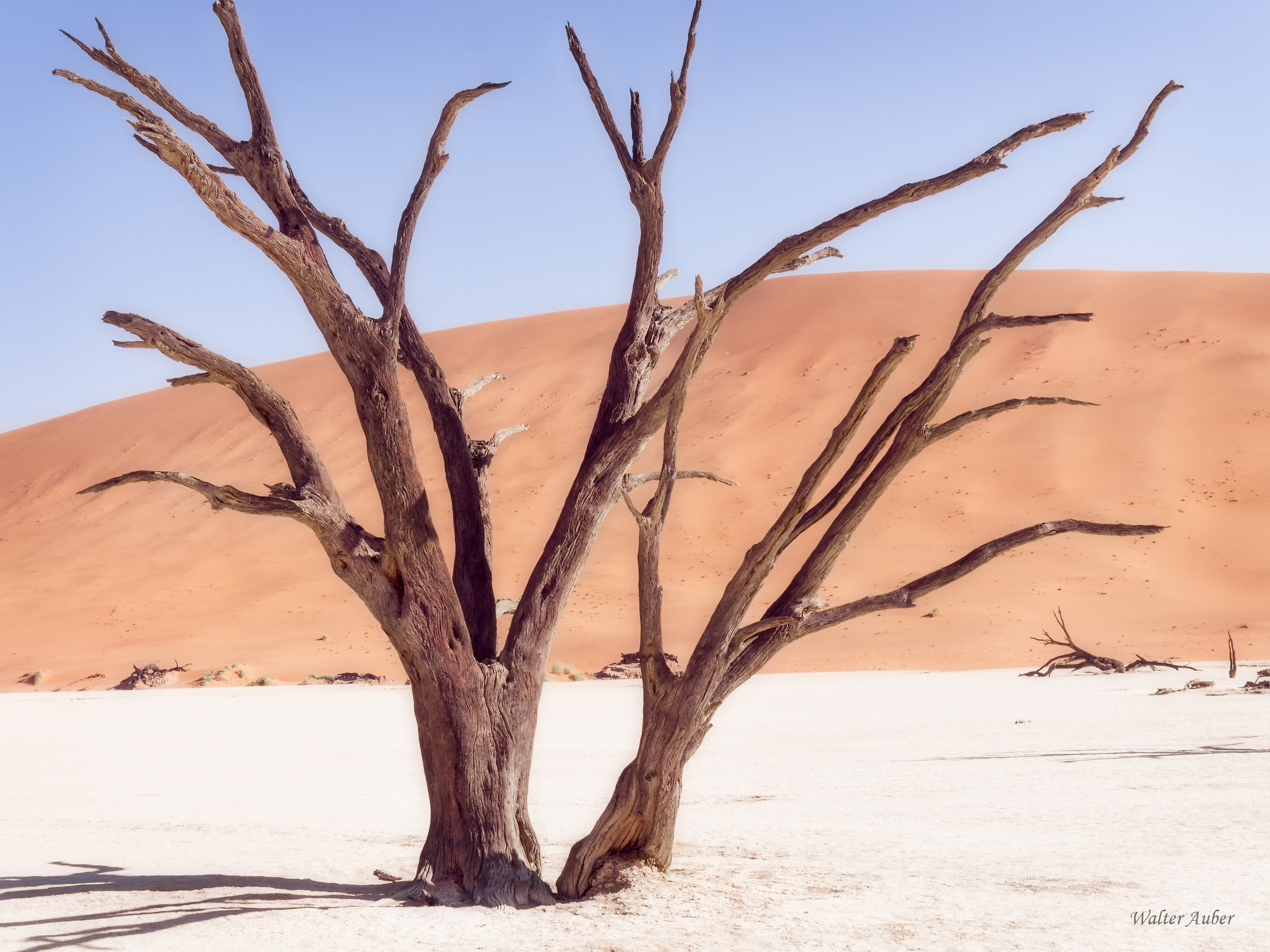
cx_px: 635
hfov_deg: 35.5
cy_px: 476
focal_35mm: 54
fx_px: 1981
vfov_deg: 27.0
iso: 200
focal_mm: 27
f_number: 14
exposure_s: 1/100
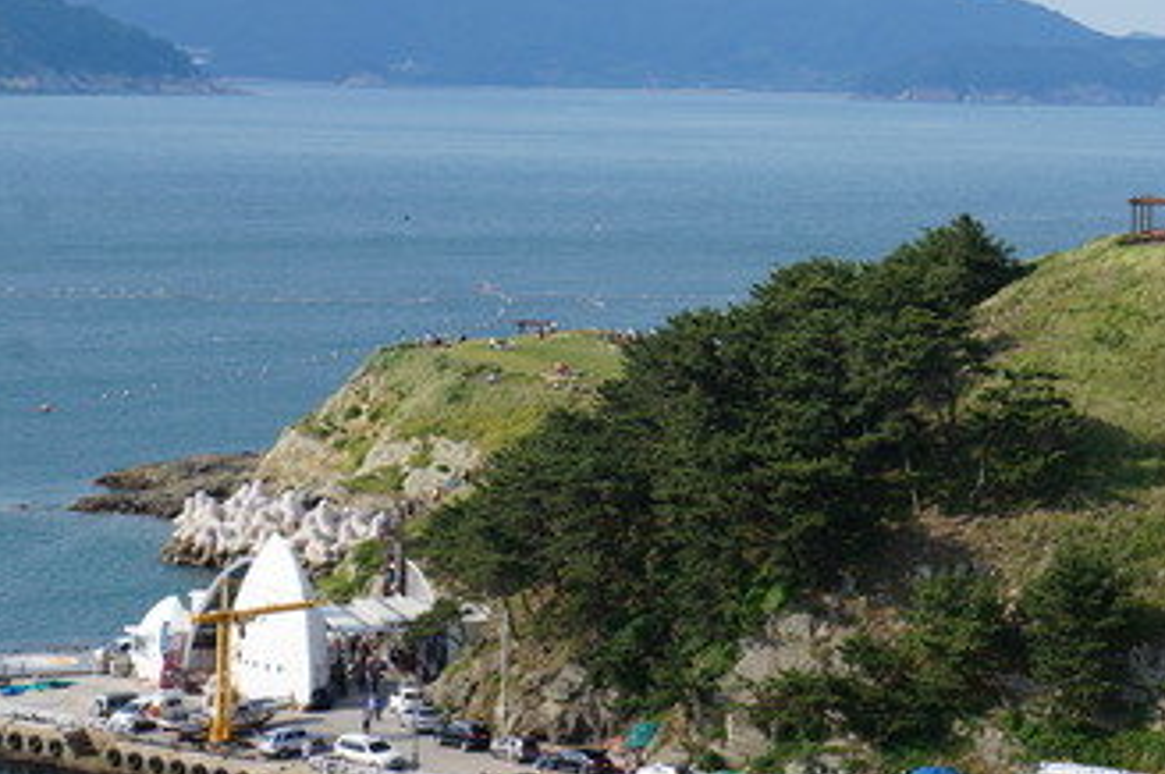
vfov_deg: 10.7
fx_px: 4138
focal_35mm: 128
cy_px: 305
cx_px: 813
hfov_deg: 16.0
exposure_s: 1/200
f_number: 13
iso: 200
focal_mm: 50
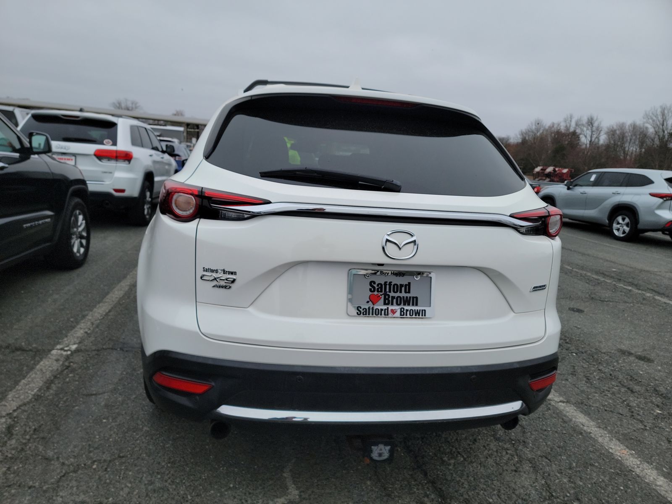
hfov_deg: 71.6
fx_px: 466
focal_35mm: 24
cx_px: 336
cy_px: 252
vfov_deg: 56.8
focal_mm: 6.7
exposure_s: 1/375
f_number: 1.8
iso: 50
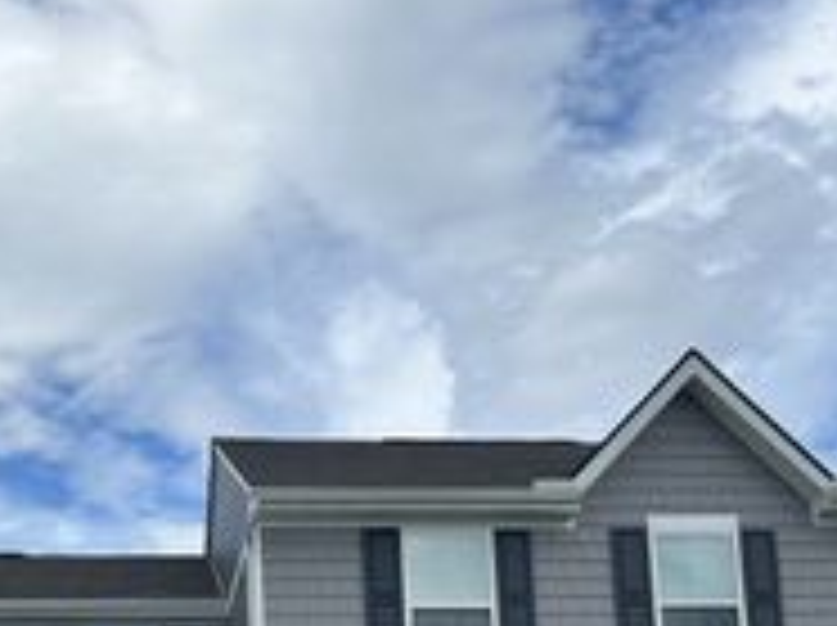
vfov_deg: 19.9
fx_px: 1690
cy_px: 718
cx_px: 320
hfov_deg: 27.7
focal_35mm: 70
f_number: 1.5
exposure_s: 1/4630
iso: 50
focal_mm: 5.7
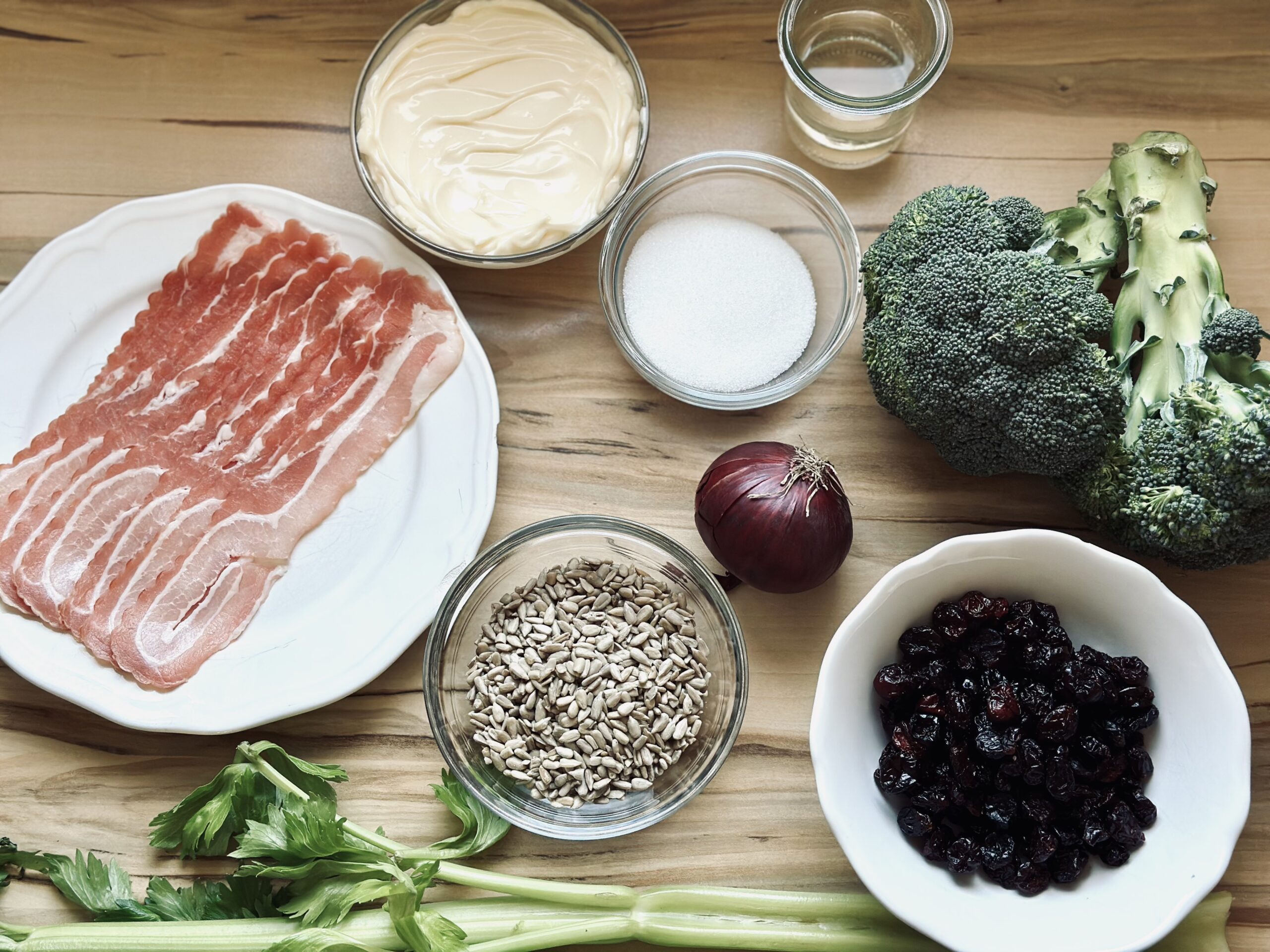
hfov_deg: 39.7
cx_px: 635
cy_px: 476
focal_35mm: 48
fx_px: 1761
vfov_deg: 30.3
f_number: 1.78
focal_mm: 6.86
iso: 125
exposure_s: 1/121
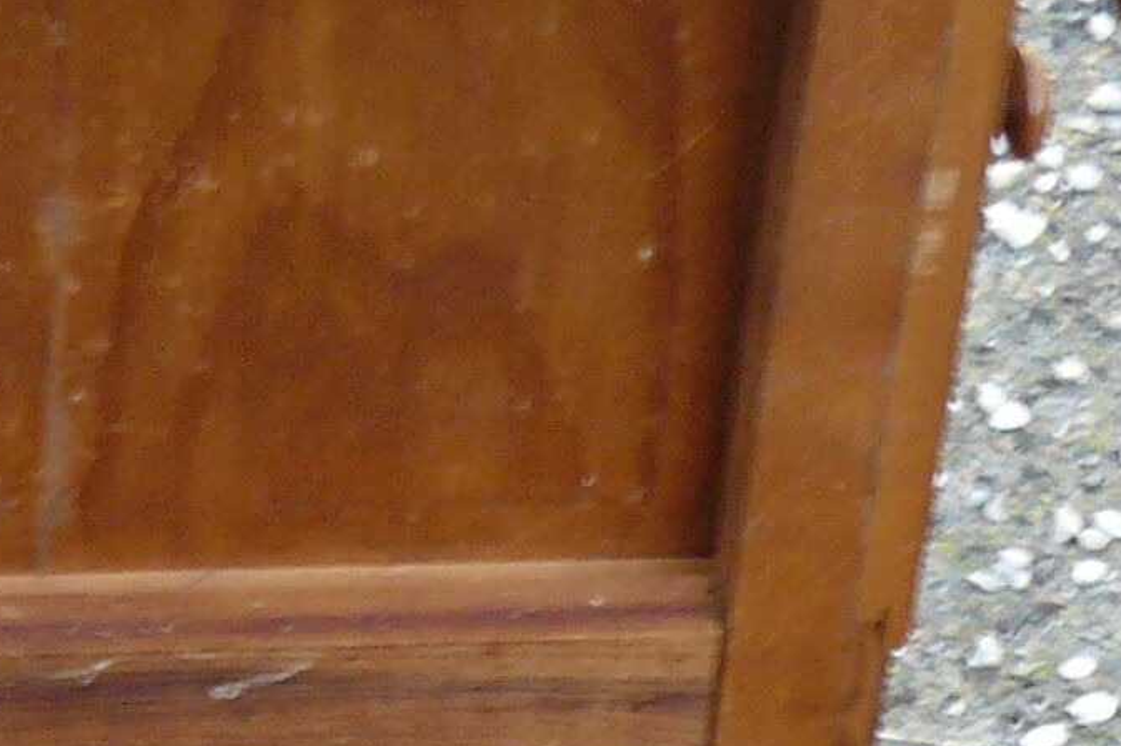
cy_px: 979
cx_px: -78
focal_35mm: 171
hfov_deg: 11.9
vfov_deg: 7.9
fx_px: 5322
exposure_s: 1/30
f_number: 2.8
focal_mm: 6
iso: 125
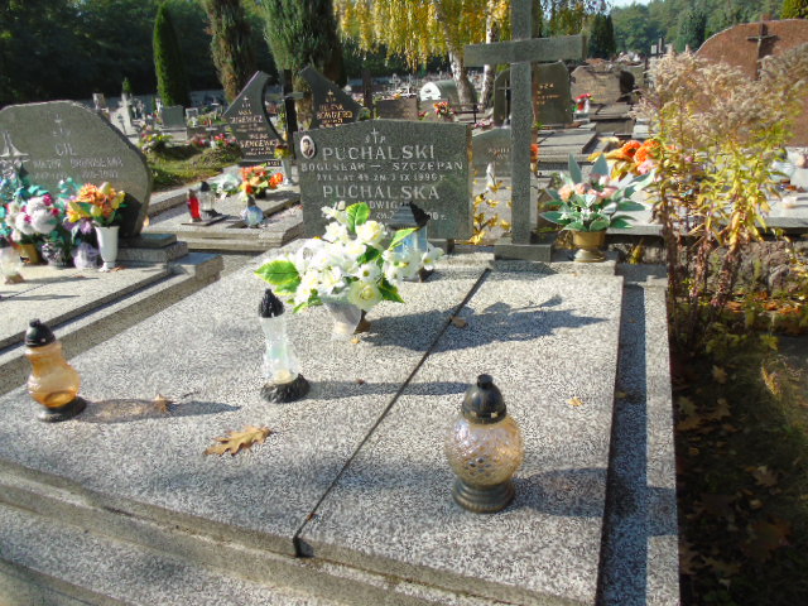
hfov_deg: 69.4
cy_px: 303
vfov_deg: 54.9
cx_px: 404
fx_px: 584
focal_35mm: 25
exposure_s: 1/400
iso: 80
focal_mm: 4.4
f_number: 3.4
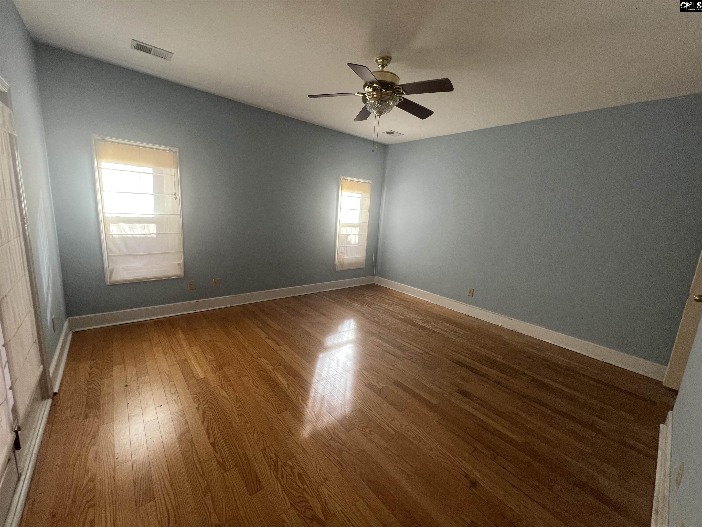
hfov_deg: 106.2
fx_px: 264
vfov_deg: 89.9
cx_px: 351
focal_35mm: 13
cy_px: 264
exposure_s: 1/120
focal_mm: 1.57
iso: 160
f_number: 1.8
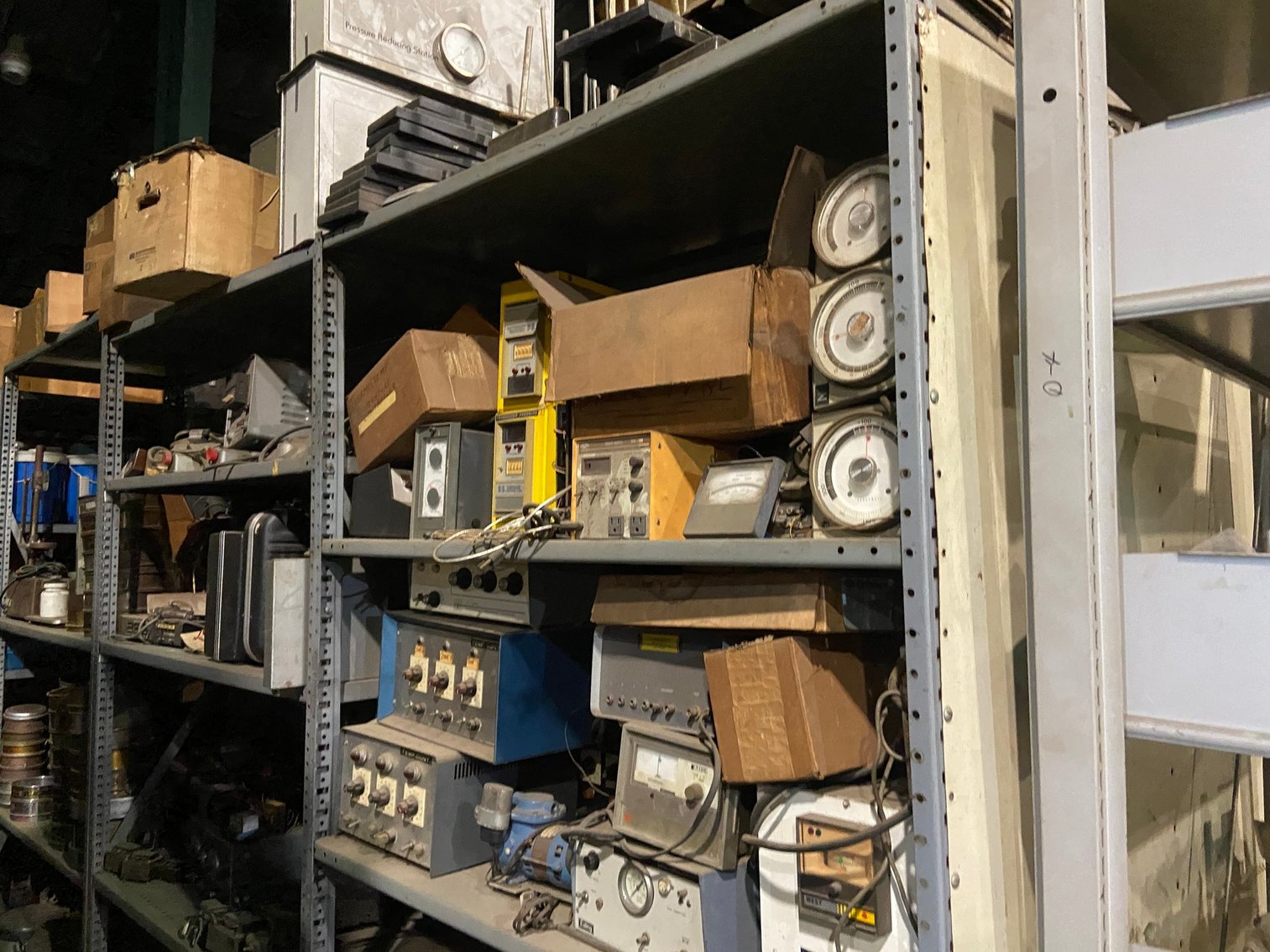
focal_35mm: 26
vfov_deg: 53.1
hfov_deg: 67.3
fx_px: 954
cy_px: 476
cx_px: 635
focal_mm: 4.25
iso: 640
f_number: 1.8
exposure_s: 1/30
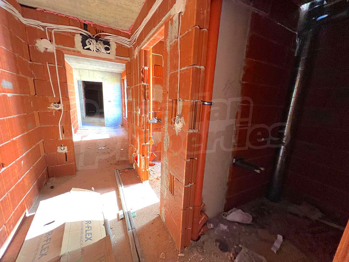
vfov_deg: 89.9
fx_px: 131
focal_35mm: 13
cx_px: 174
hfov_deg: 106.2
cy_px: 131
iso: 500
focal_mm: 1.57
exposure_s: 1/60
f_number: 1.8
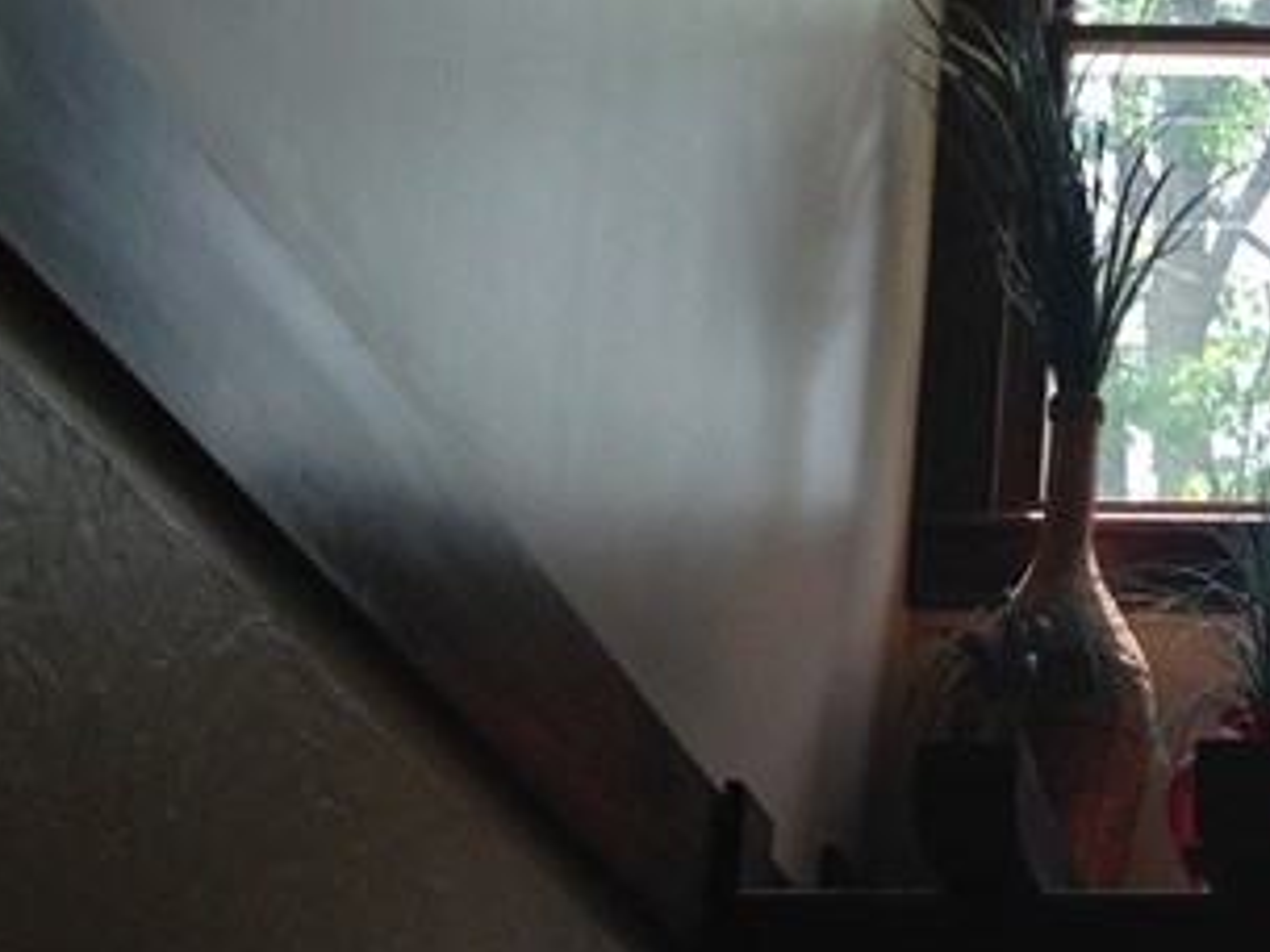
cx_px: 1872
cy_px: 526
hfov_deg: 16.3
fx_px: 4072
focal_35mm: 111
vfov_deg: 13.3
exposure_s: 1/154
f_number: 2.4
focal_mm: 4.12
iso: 50
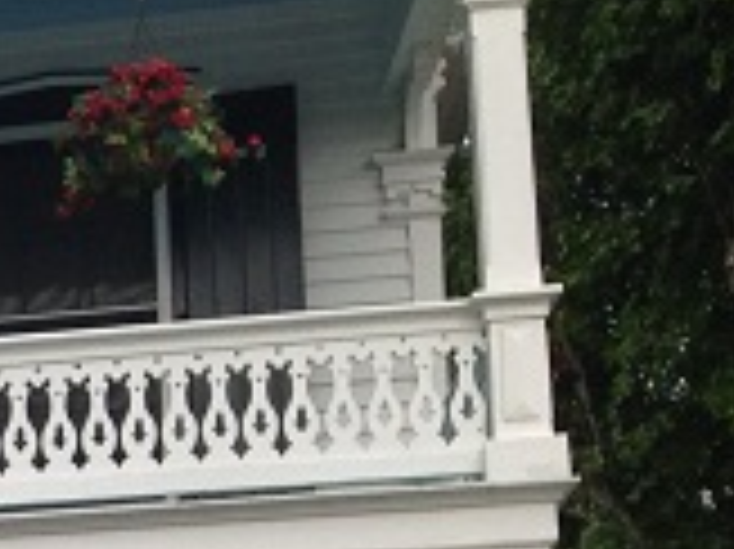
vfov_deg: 8.8
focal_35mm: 162
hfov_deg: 10.4
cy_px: 954
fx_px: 3433
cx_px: -1058
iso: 50
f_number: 2.4
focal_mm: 4.12
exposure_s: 1/366
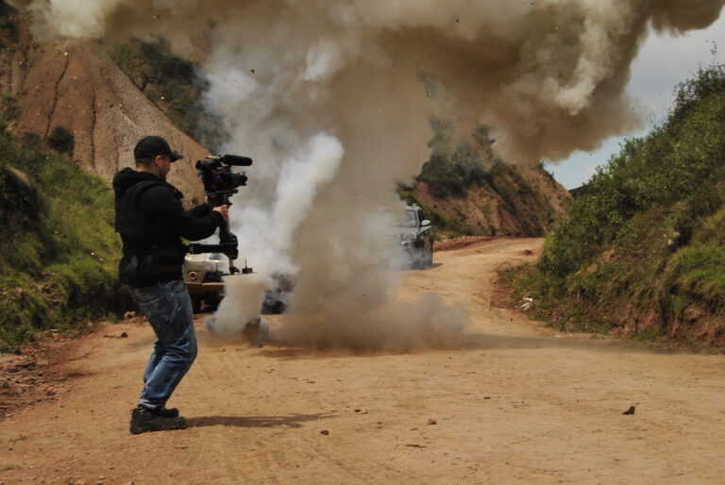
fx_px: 1663
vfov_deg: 16.6
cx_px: 362
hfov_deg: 24.6
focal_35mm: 82
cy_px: 242
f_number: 14
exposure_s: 1/800
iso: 400
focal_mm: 55
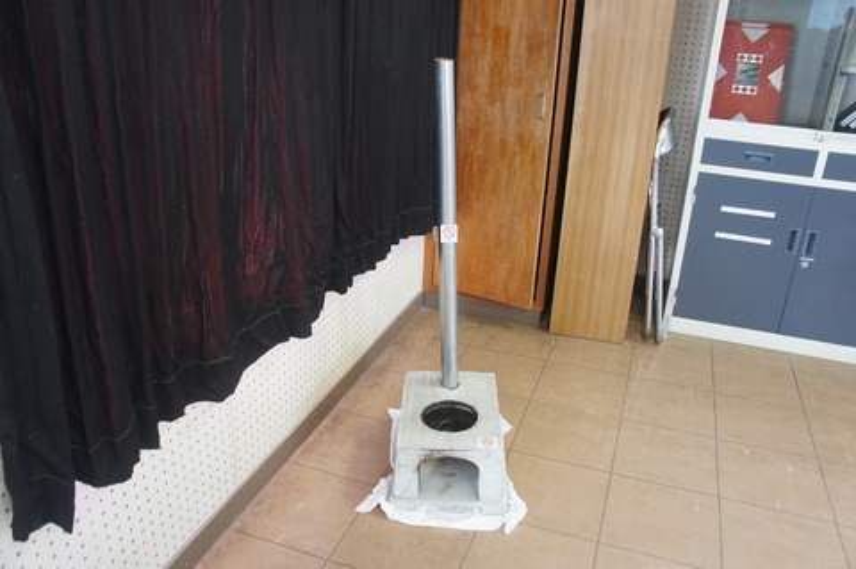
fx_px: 677
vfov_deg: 45.6
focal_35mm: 28
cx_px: 428
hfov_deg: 64.6
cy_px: 284
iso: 500
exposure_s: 1/30
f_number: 3.5
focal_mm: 19
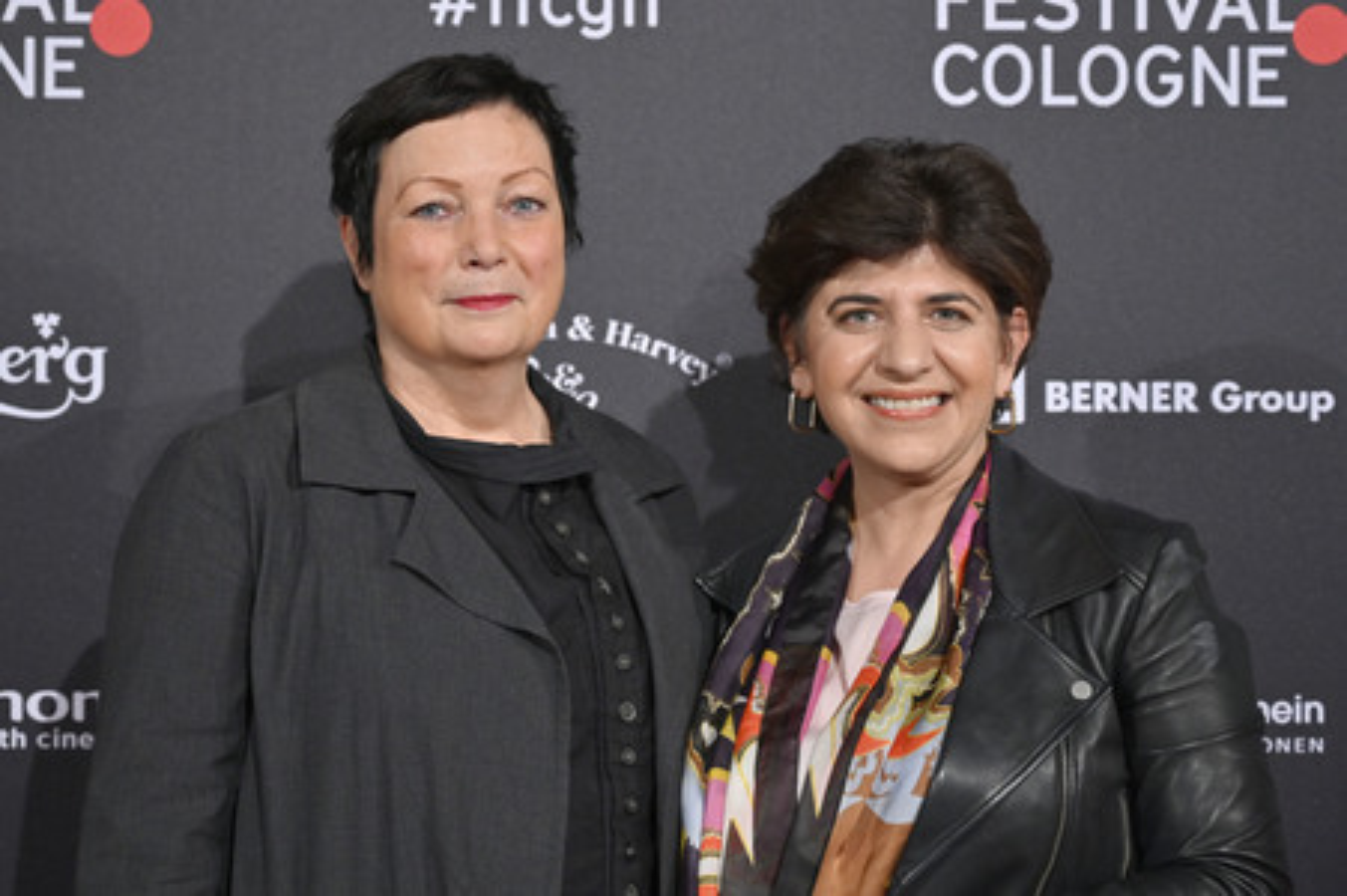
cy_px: 448
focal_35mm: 61
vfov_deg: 22.2
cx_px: 674
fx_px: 2281
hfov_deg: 32.9
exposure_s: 1/200
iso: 1000
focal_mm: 61
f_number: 4
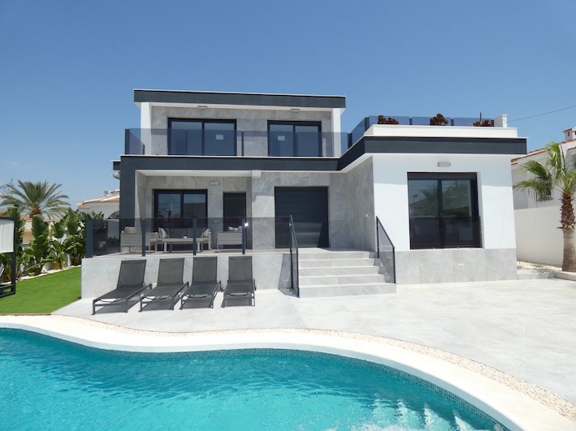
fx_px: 333
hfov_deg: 81.8
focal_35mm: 20
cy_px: 216
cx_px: 288
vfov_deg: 65.9
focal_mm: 3.6
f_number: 2.8
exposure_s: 1/2000
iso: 80
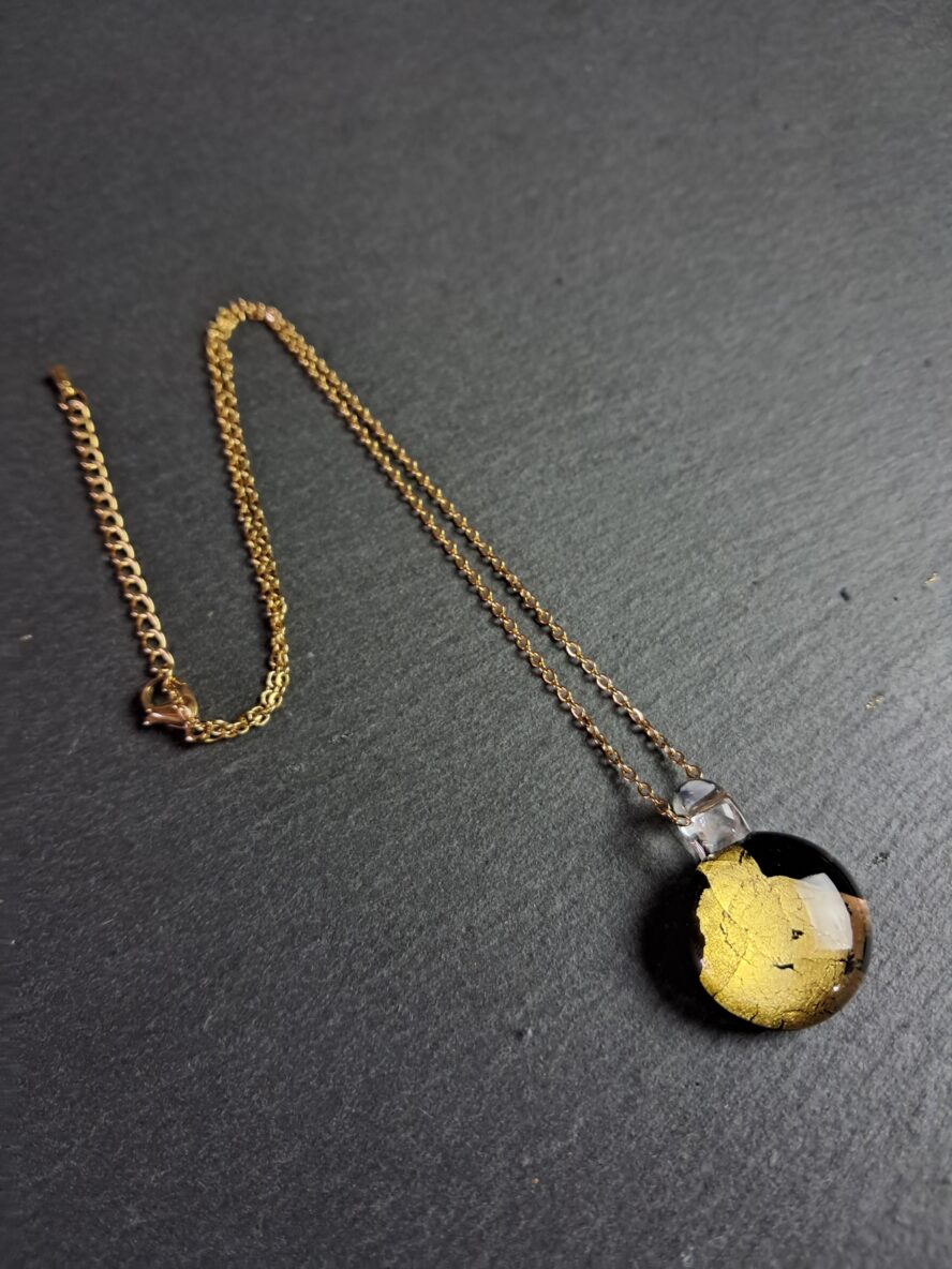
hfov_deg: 51.4
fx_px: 990
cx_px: 476
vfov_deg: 65.3
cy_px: 634
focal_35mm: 27
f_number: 1.8
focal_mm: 4
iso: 640
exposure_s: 1/50
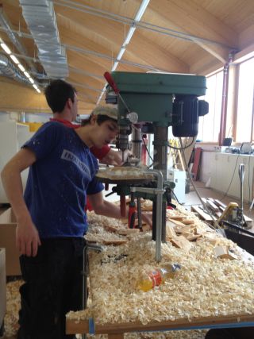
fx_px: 343
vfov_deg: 52.6
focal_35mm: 35
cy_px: 170
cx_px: 127
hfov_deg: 40.7
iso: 64
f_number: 2.4
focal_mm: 4.28
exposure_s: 1/30
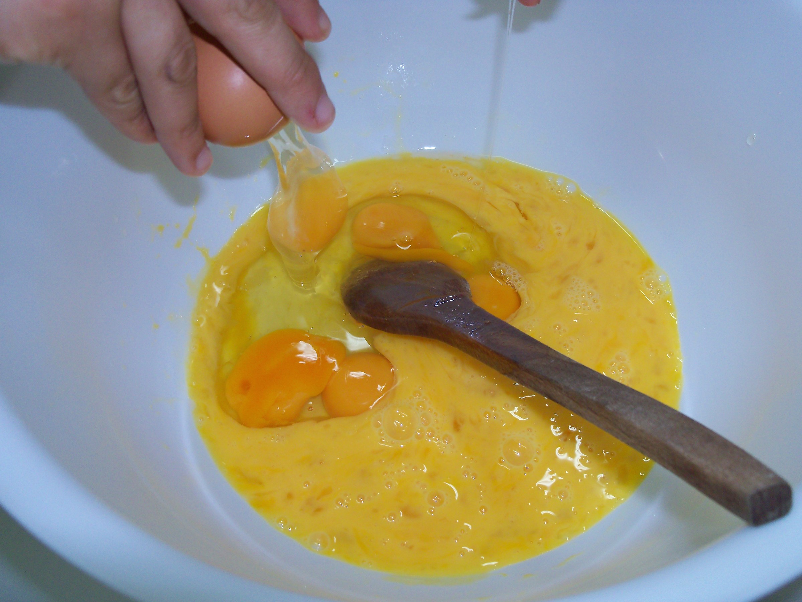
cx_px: 401
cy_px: 301
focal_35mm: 35
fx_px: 811
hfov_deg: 52.6
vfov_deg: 40.7
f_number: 3
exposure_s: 1/30
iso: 100
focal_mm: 6.3
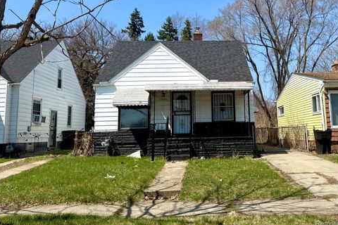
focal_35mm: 26
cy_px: 97
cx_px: 173
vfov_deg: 49.4
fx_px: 244
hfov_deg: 69.4
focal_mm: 6.76
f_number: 1.78
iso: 80
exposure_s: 1/5714
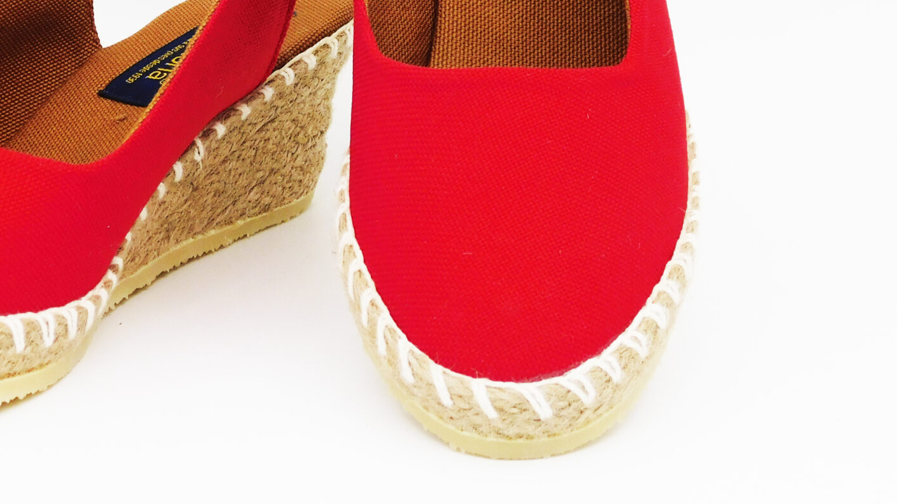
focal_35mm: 101
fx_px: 2402
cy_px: -10
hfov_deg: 21.0
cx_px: 248
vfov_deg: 11.9
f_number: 3.8
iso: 125
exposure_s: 1/320
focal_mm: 9
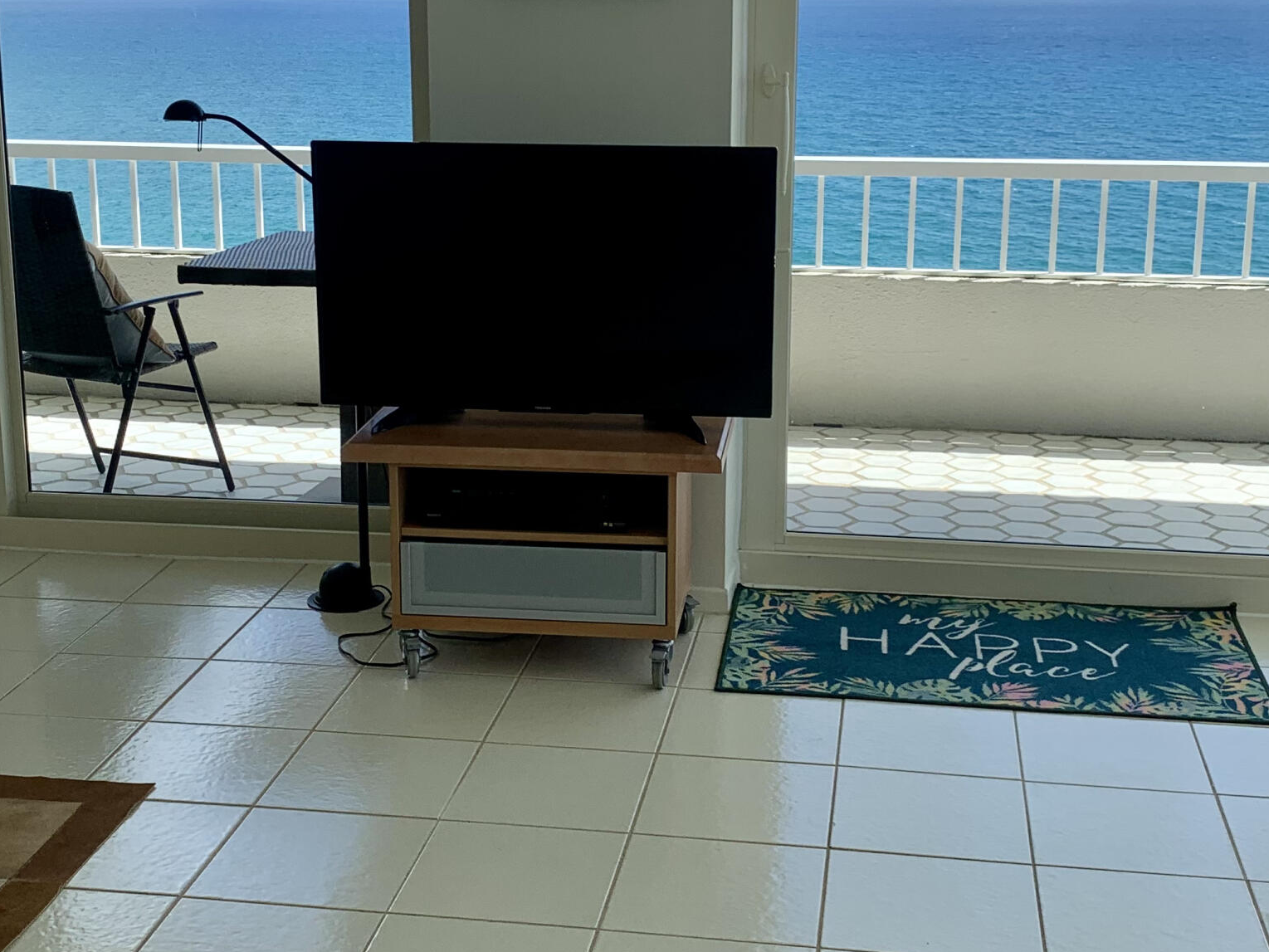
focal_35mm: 51
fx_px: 1870
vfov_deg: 28.5
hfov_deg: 37.5
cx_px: 599
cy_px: 414
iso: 25
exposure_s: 1/669
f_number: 1.8
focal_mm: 4.25
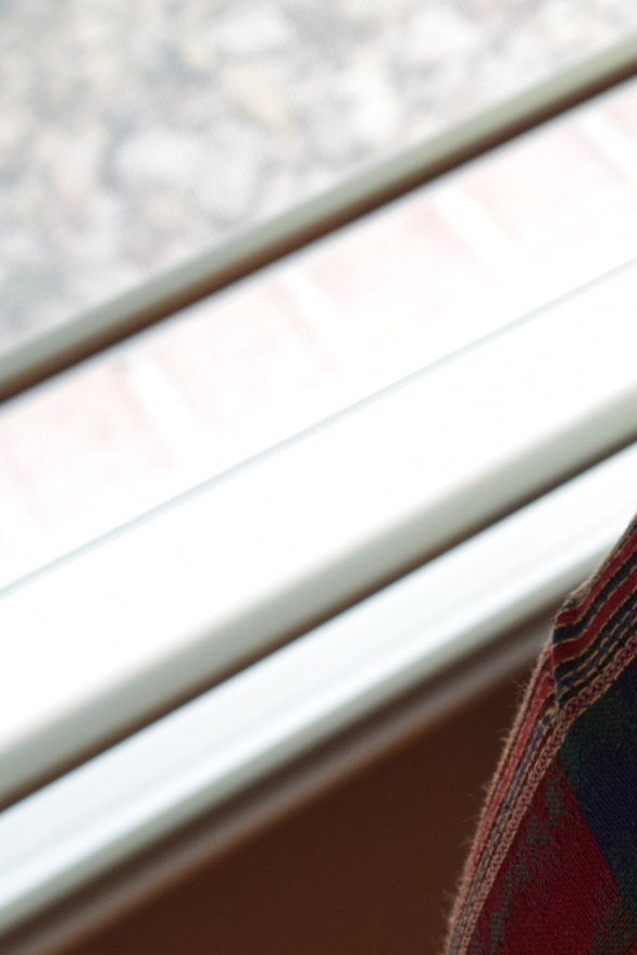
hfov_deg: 13.4
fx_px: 2442
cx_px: 1138
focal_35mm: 92
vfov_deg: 22.0
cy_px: 252
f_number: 7.1
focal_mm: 18
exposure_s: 1/30
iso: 400
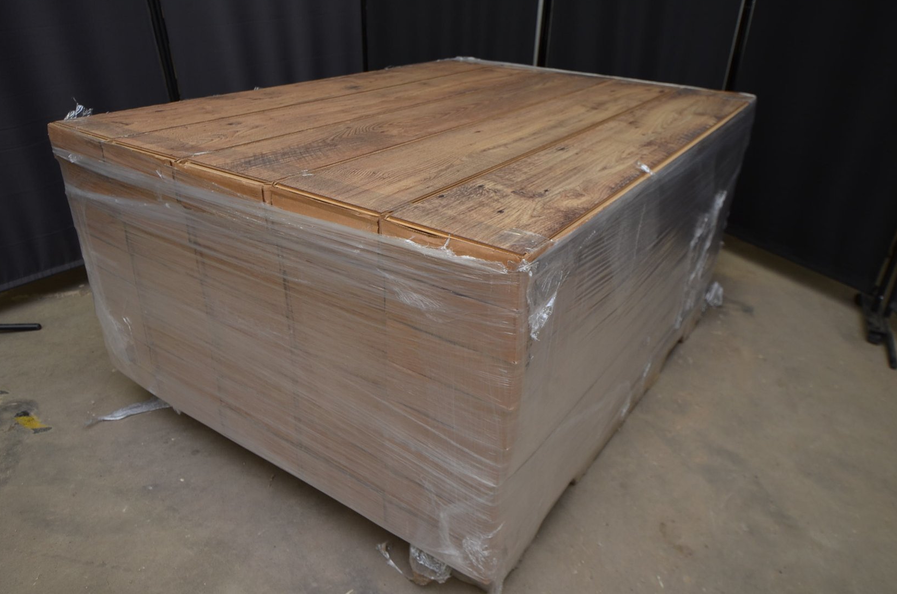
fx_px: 622
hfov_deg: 71.6
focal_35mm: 25
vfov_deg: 51.1
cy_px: 293
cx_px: 443
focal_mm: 16
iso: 250
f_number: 5
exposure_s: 1/40
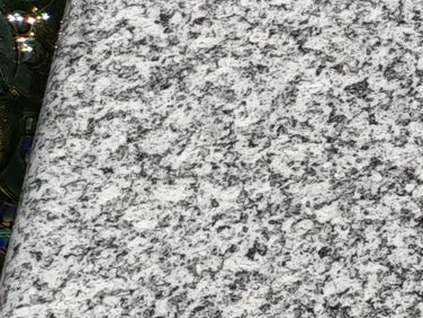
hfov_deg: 12.2
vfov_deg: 10.9
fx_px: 1625
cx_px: 973
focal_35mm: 133
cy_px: 407
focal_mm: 4.6
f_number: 2
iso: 20
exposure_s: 1/926
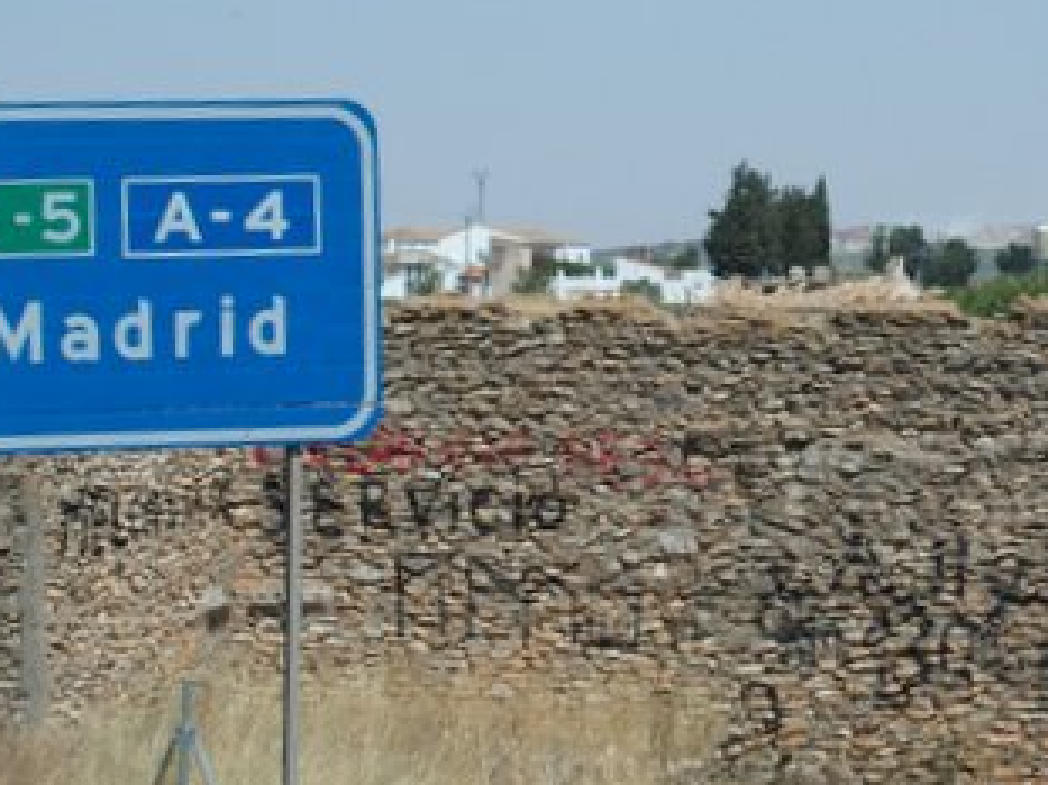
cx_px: 546
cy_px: 280
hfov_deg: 22.3
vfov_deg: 16.7
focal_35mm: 88
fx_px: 2663
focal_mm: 12
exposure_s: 1/800
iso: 100
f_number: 4.5
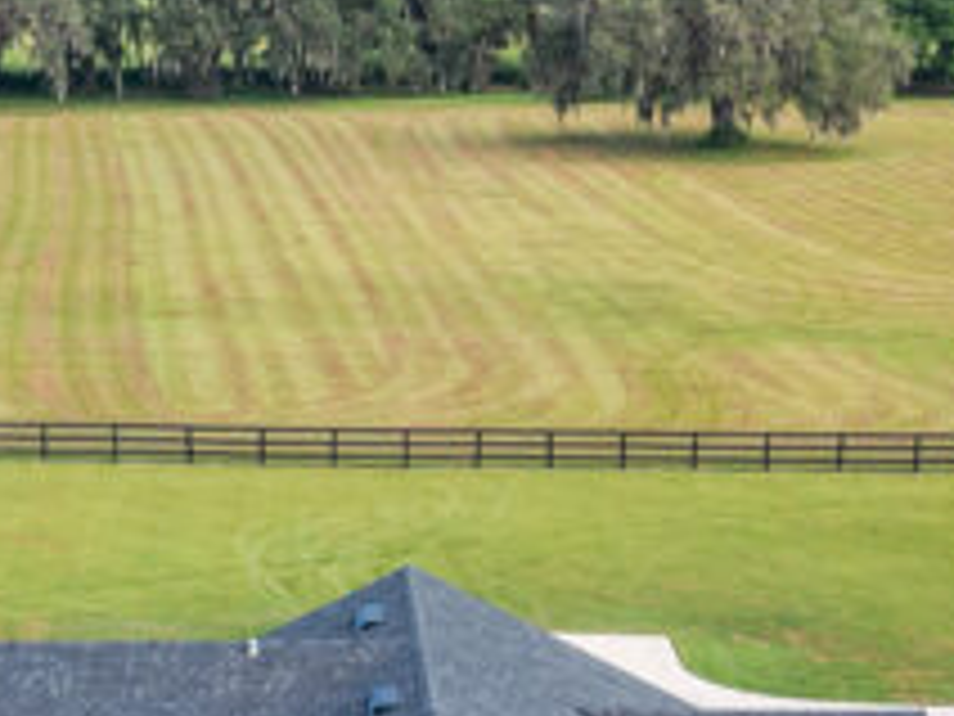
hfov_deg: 17.0
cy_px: 662
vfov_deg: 12.7
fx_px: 3197
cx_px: 374
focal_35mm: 116
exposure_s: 1/2000
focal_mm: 8.67
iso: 170
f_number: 1.8
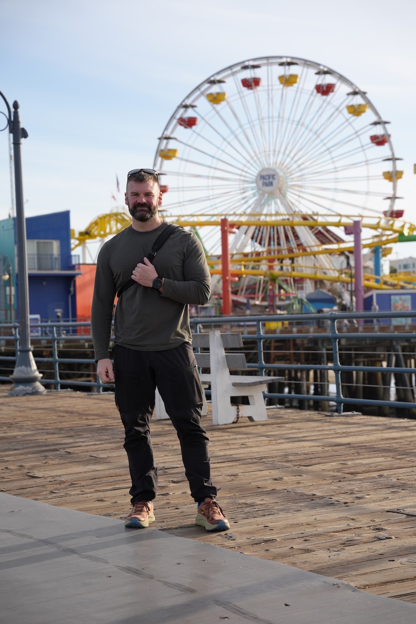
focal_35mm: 66
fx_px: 1146
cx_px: 208
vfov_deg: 30.5
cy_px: 312
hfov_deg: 20.6
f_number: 4.5
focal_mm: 66.1
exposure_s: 1/500
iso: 100
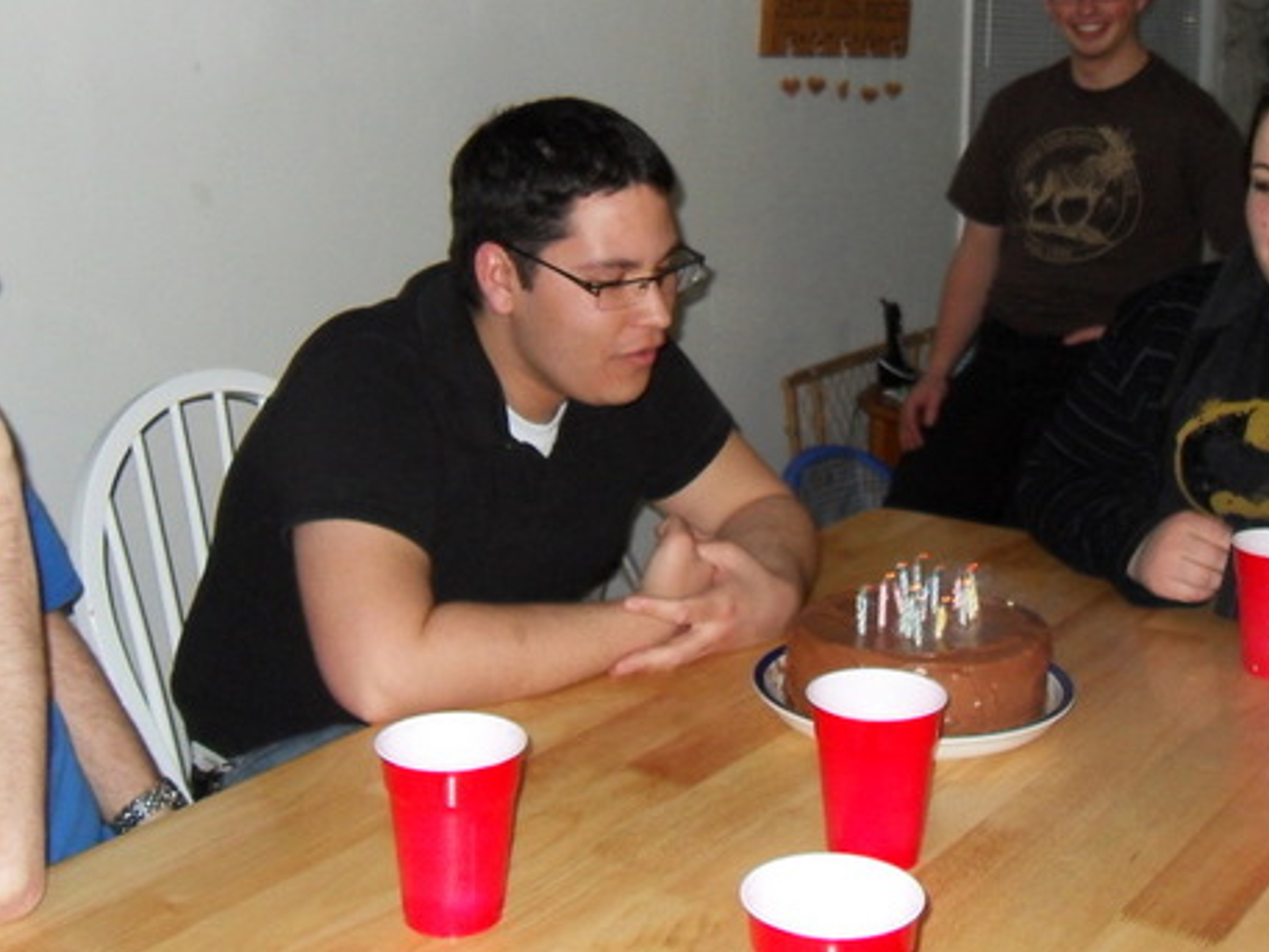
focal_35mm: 49
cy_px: 303
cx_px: 711
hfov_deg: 38.8
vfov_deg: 29.4
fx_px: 1797
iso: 400
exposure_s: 1/45
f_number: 3.5
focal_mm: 6.3
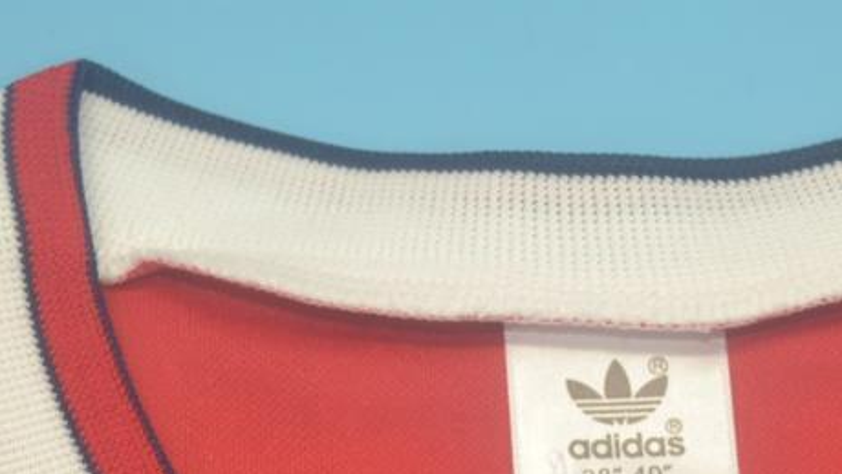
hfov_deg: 22.1
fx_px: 2144
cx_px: 604
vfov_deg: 12.2
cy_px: 615
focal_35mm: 96
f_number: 4.2
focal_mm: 26
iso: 200
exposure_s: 1/80
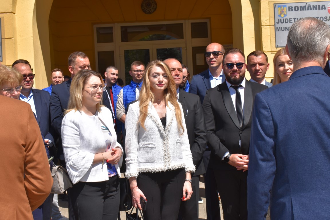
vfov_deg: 25.1
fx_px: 495
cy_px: 110
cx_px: 165
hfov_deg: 36.9
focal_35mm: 54
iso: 100
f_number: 14
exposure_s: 1/200
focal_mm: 36
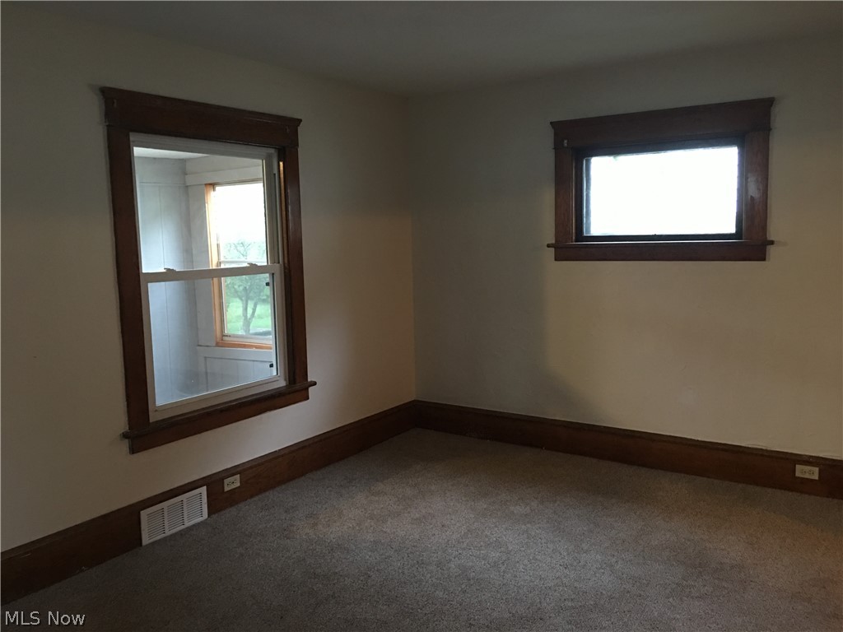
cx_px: 422
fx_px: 706
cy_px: 316
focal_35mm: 29
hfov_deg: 61.7
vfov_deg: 48.2
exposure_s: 1/4
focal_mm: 4.15
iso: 50
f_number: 2.2
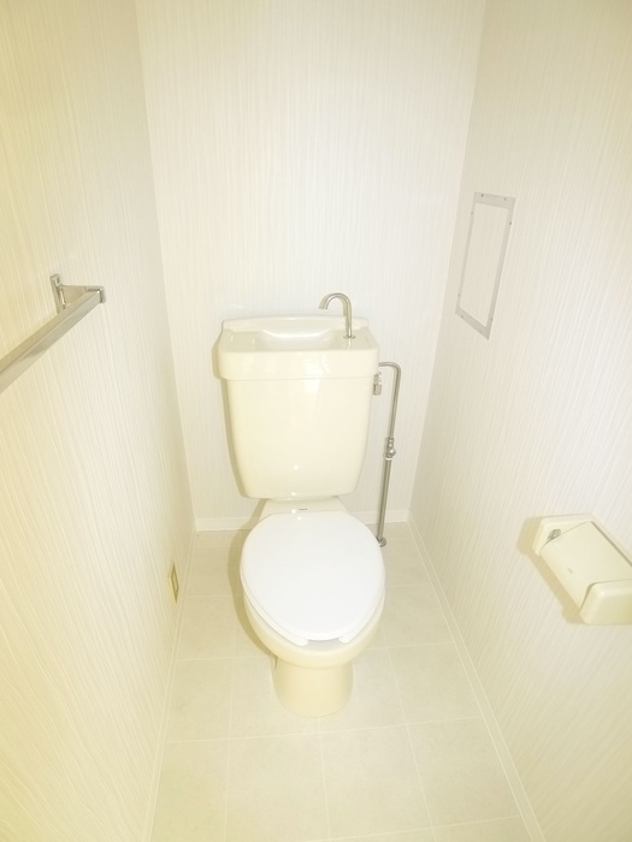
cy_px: 421
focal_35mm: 24
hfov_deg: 56.8
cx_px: 316
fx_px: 584
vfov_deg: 71.6
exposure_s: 1/20
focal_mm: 5.1
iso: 400
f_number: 2
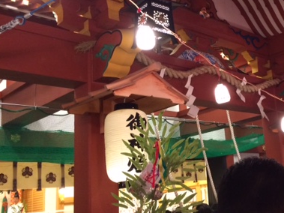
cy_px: 94
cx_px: 232
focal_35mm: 49
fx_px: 402
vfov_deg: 29.6
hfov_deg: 37.4
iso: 200
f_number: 2.2
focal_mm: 4.15
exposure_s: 1/30
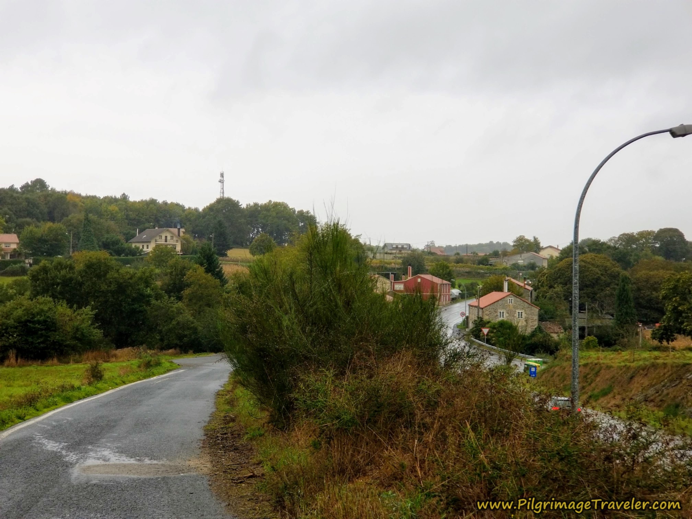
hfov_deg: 36.8
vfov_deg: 28.0
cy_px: 260
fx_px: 1040
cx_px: 346
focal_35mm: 52
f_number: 2.4
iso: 40
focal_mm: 6
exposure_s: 1/100
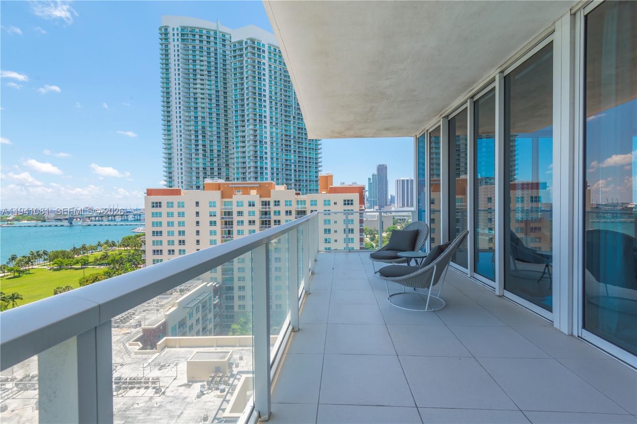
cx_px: 318
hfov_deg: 96.7
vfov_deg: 73.7
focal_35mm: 16
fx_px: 283
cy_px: 212
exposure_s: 1/250
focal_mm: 16
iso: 100
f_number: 11
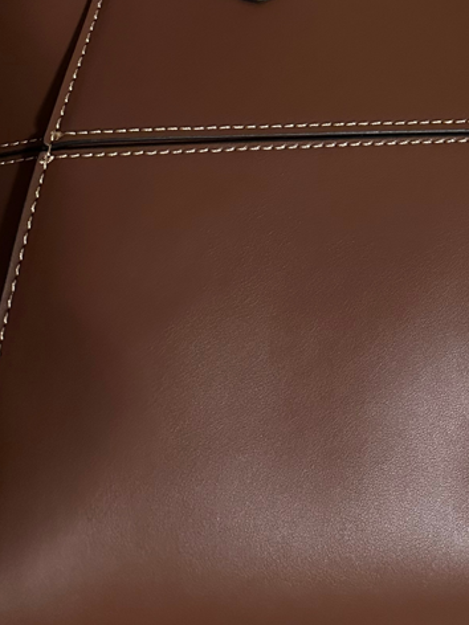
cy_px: -86
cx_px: 517
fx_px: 1102
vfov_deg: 28.4
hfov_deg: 22.6
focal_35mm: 61
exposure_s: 1/60
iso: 640
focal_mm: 6.86
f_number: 1.78
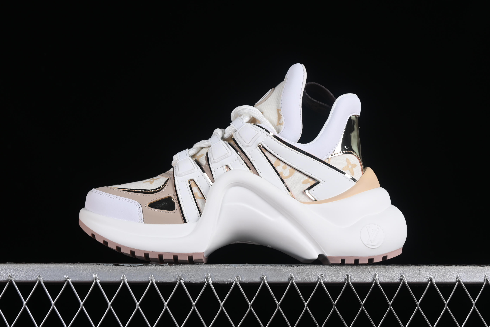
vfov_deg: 18.2
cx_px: 245
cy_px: 164
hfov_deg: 27.0
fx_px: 1021
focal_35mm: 75
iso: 160
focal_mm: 50
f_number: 8
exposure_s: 1/100
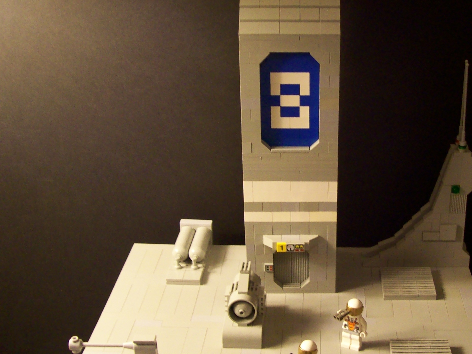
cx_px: 341
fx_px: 750
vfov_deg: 26.5
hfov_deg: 34.4
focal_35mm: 55
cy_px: 171
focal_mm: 6
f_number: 2.7
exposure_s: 1/22.5
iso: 160
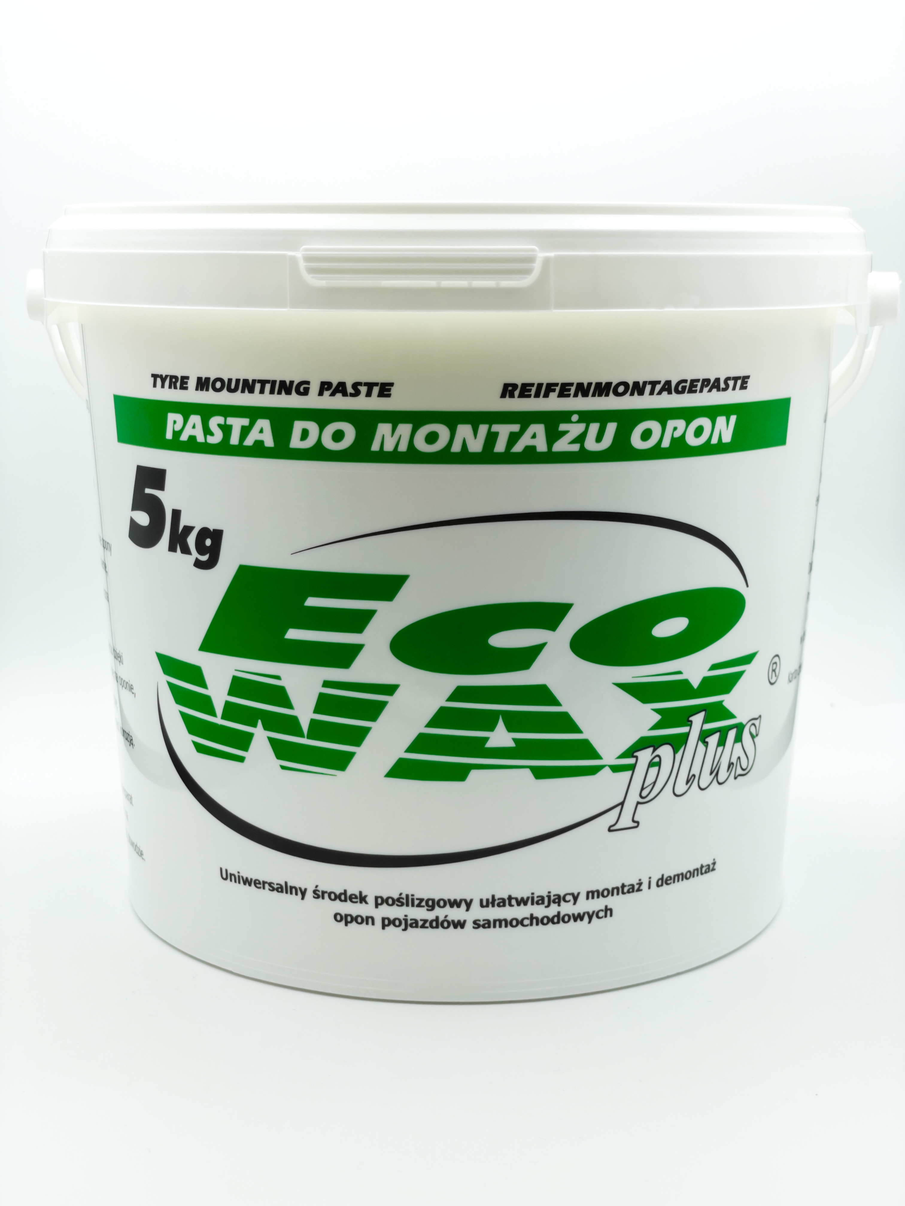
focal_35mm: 52
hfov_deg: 28.0
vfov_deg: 36.8
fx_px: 1813
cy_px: 603
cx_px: 452
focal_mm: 6
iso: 25
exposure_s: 1/440
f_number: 2
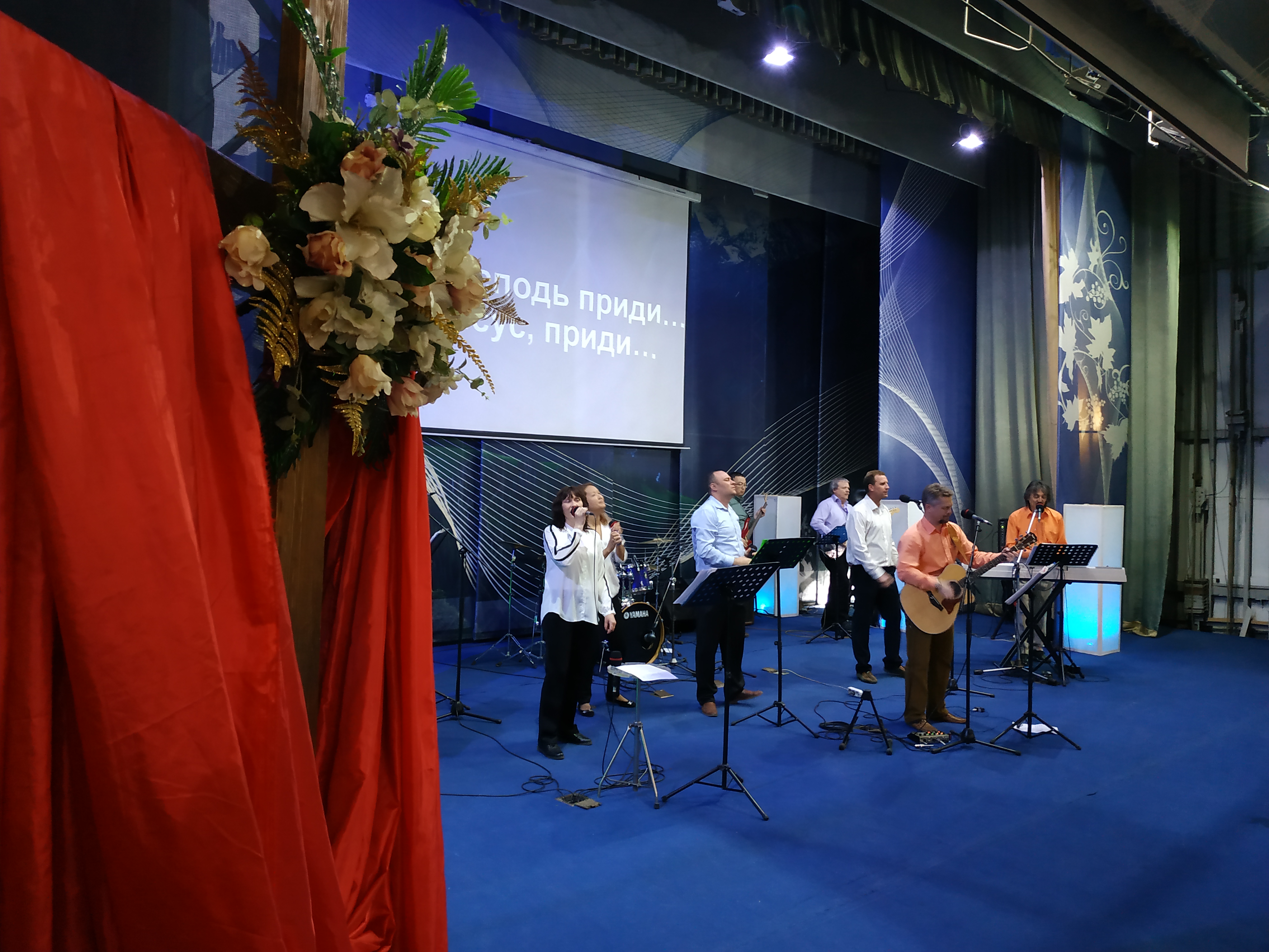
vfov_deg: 56.8
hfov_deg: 71.6
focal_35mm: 24
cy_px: 476
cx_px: 634
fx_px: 880
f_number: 1.9
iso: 500
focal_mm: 3.94
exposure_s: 1/20
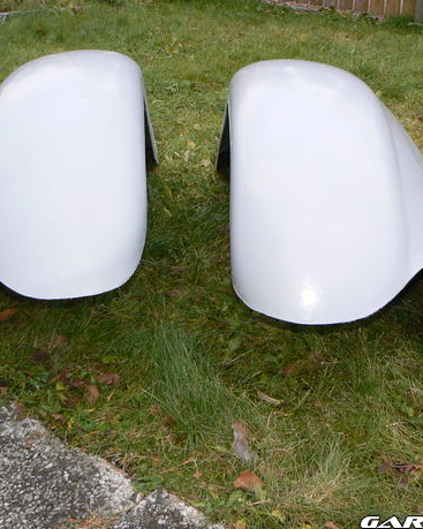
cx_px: 189
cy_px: 257
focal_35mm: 49
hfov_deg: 30.8
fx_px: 767
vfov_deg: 38.1
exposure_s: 1/50
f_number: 2.8
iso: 80
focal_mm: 6
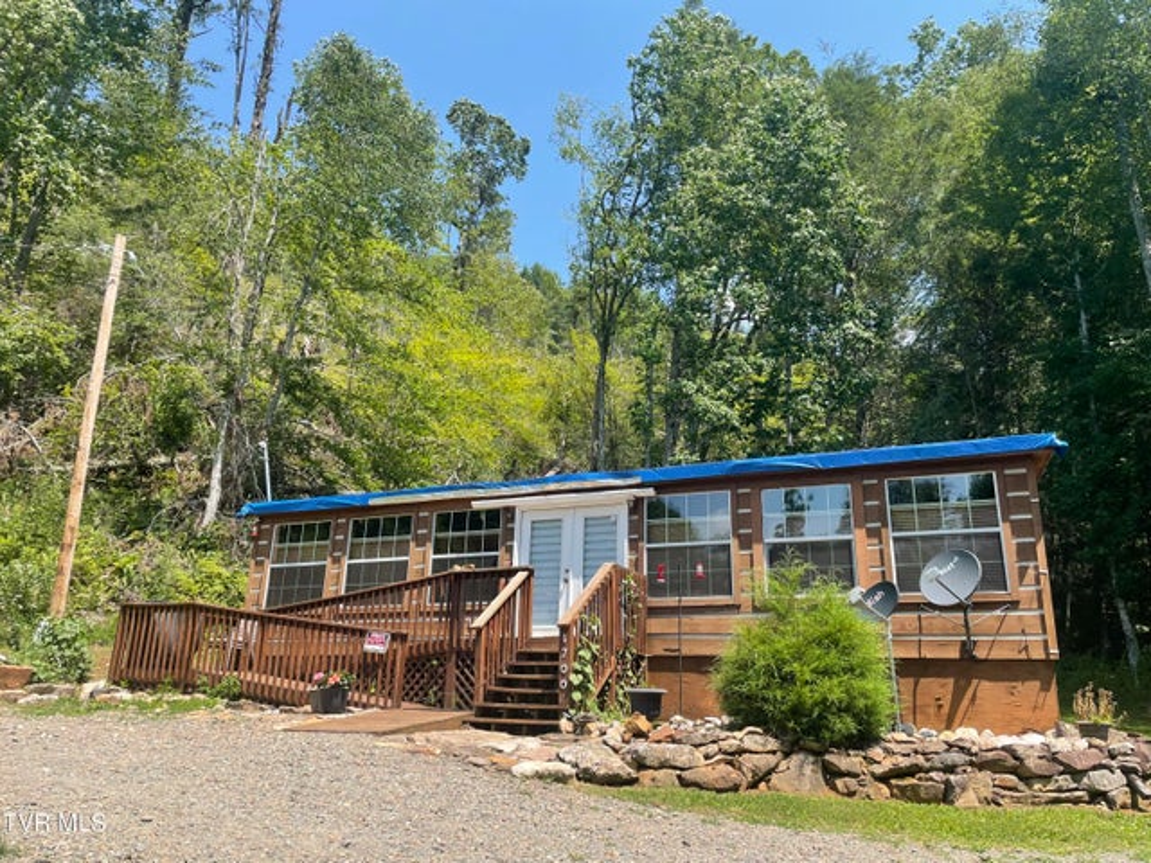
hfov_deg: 67.3
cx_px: 576
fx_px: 865
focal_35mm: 26
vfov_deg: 53.1
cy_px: 432
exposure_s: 1/1383
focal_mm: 4.2
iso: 32
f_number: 1.6
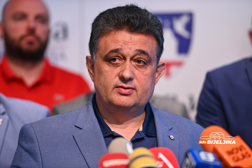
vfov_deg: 6.9
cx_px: 126
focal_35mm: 200
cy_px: 84
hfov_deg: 10.3
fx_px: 1399
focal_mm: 200
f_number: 2.8
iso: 640
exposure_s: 1/80
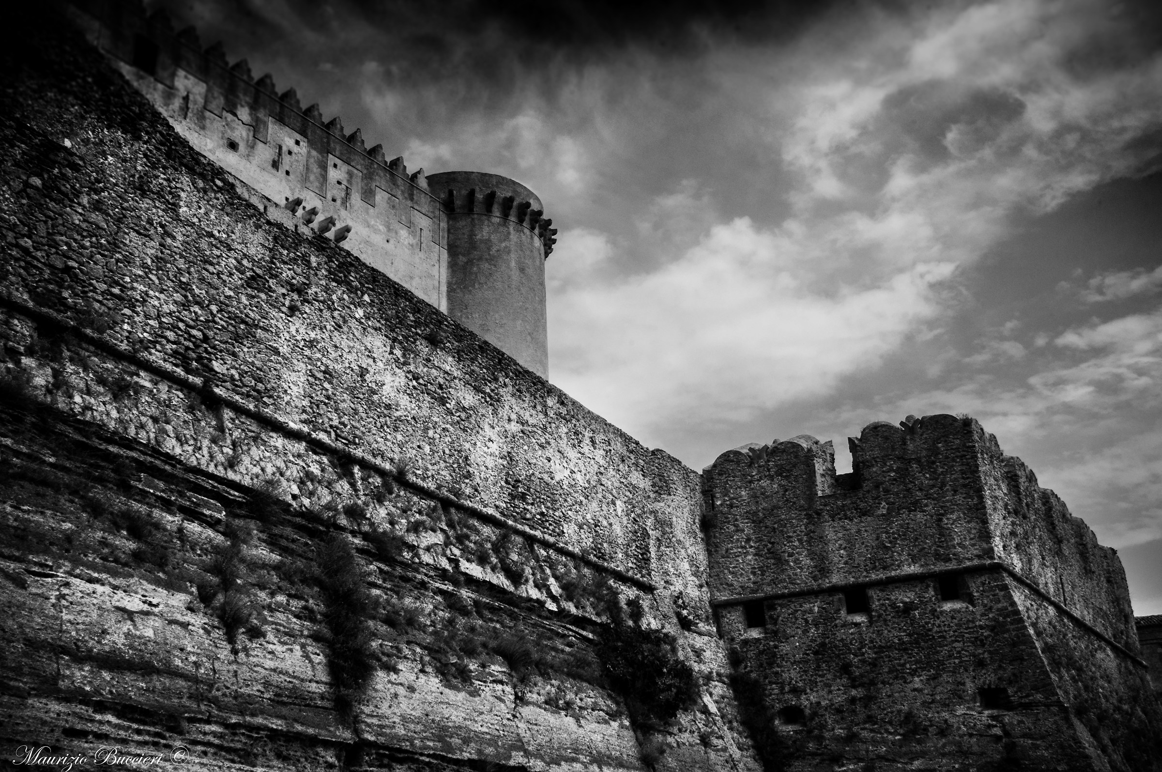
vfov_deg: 36.8
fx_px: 1161
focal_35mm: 36
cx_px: 581
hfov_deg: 53.2
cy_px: 386
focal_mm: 24
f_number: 20
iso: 400
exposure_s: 1/125
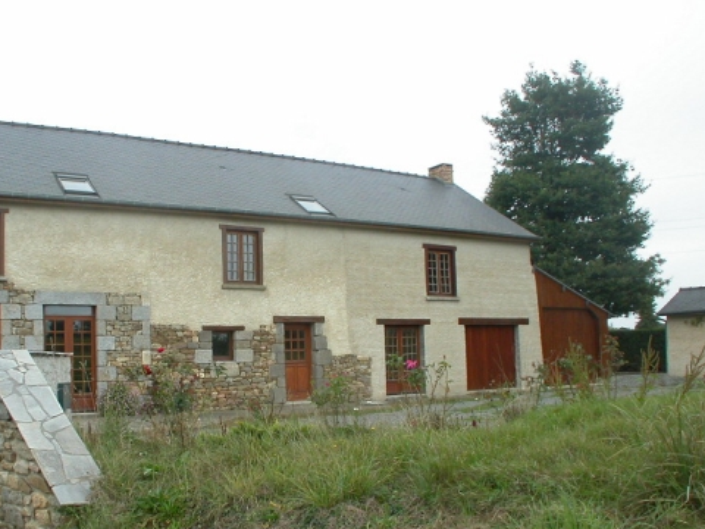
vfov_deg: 27.0
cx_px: 234
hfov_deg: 35.2
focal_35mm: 54
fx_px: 1100
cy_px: 322
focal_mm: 7.85
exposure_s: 1/126
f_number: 4.7
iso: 100
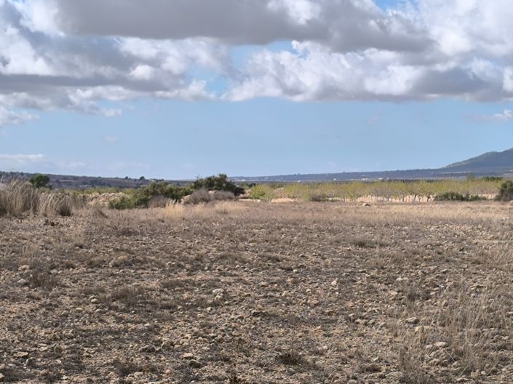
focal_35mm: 125
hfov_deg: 15.8
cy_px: 192
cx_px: 256
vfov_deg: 11.8
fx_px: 1852
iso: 50
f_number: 1.65
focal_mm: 6.14
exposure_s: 1/1144
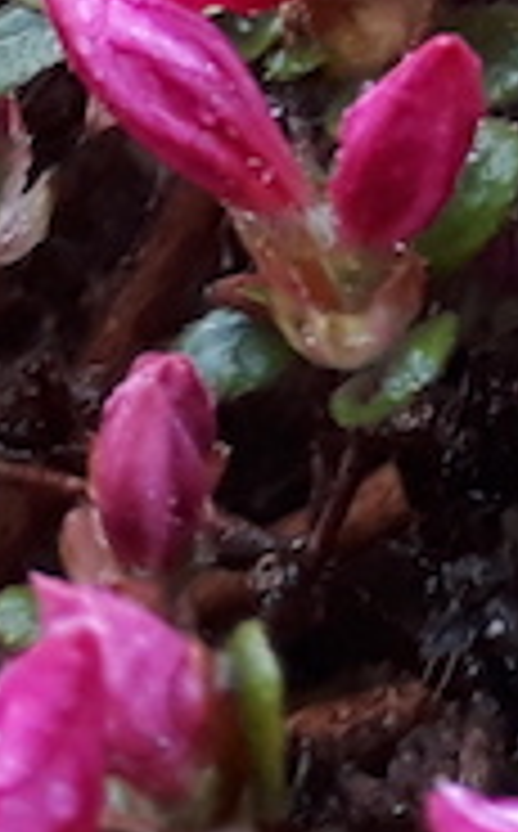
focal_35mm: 186
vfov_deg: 10.0
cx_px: 1077
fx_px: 4218
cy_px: -1133
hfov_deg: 6.8
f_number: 1.9
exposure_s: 1/33
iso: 100
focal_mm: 3.6
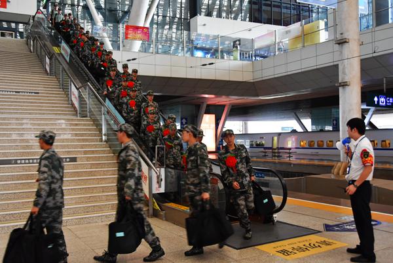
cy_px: 132
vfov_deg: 40.0
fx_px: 360
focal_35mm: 33
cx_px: 196
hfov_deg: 57.2
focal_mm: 22
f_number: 4
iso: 1250
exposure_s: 1/60
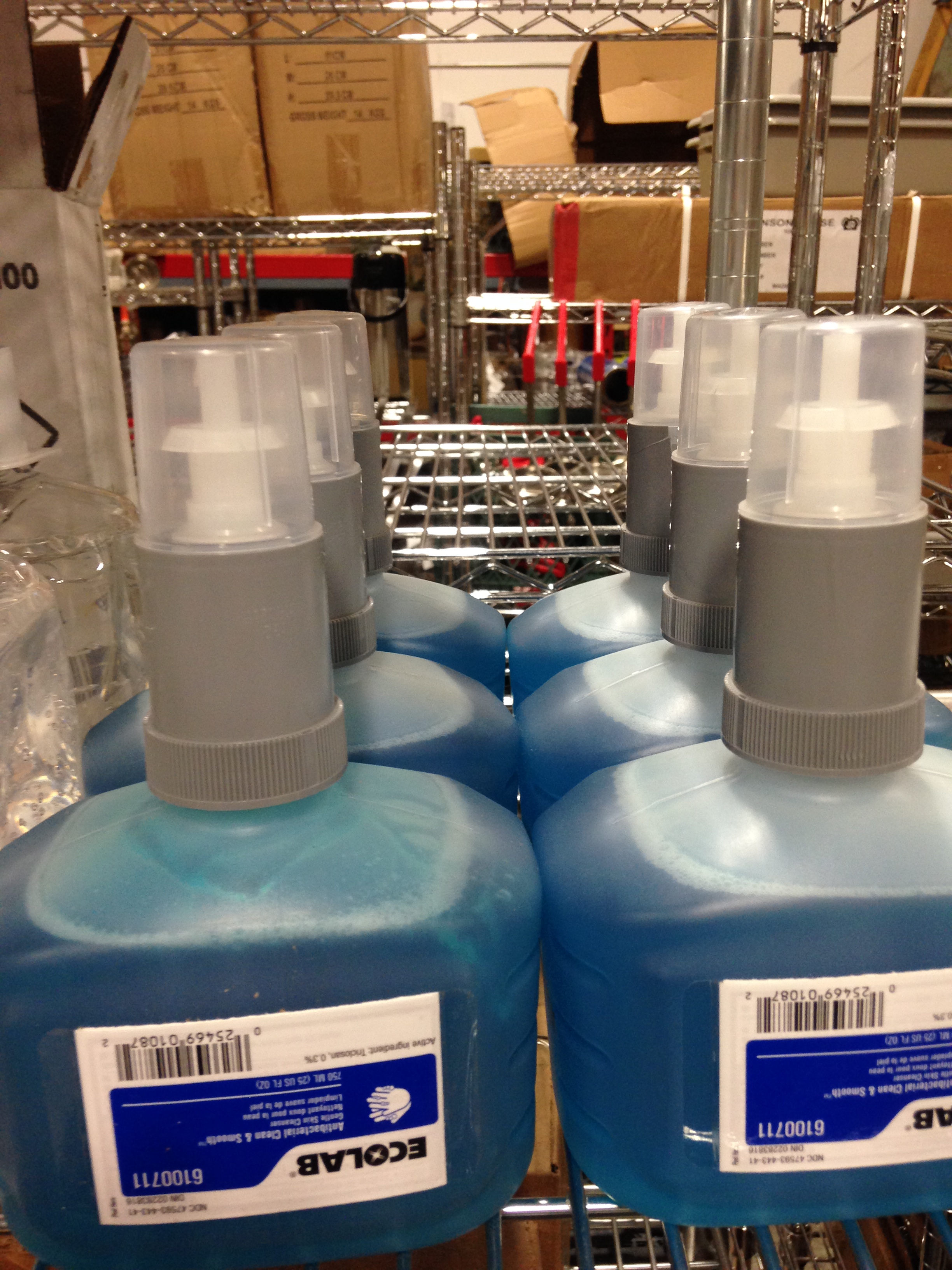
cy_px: 635
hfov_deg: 42.9
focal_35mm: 33
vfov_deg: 55.4
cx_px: 476
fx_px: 1210
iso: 125
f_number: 2.4
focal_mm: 4.12
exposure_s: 1/20
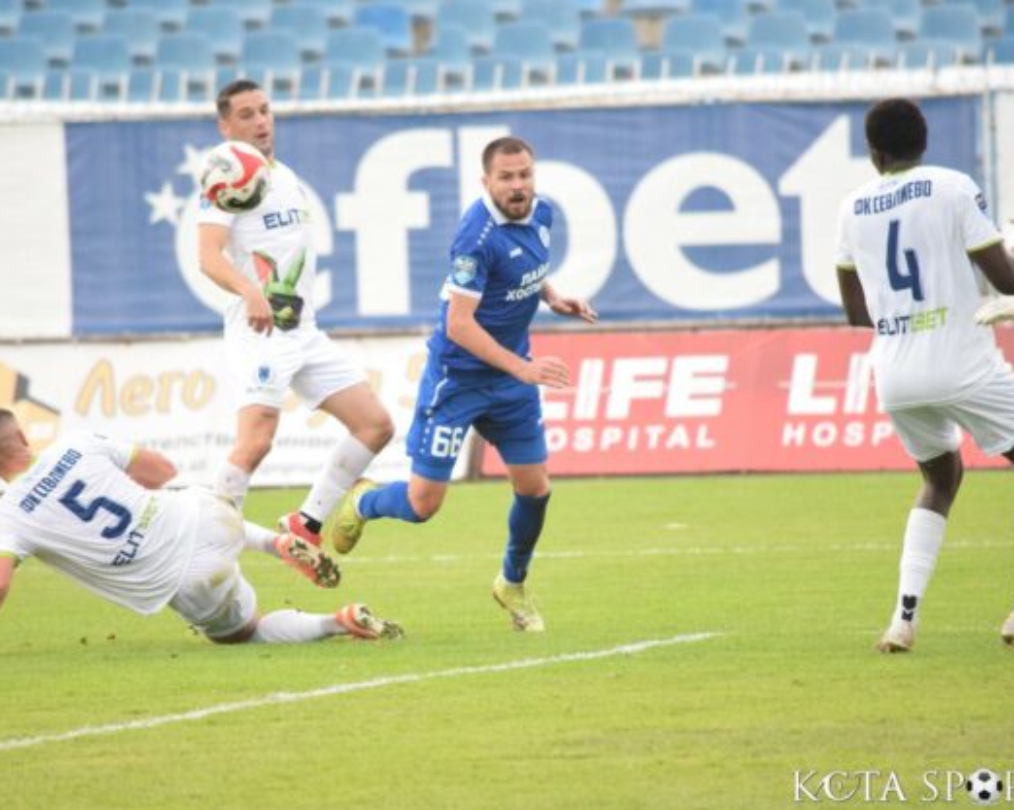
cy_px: 406
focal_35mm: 510
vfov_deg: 3.0
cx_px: 451
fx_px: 15297
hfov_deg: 3.8
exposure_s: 1/1000
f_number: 5.6
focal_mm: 300
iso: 3200
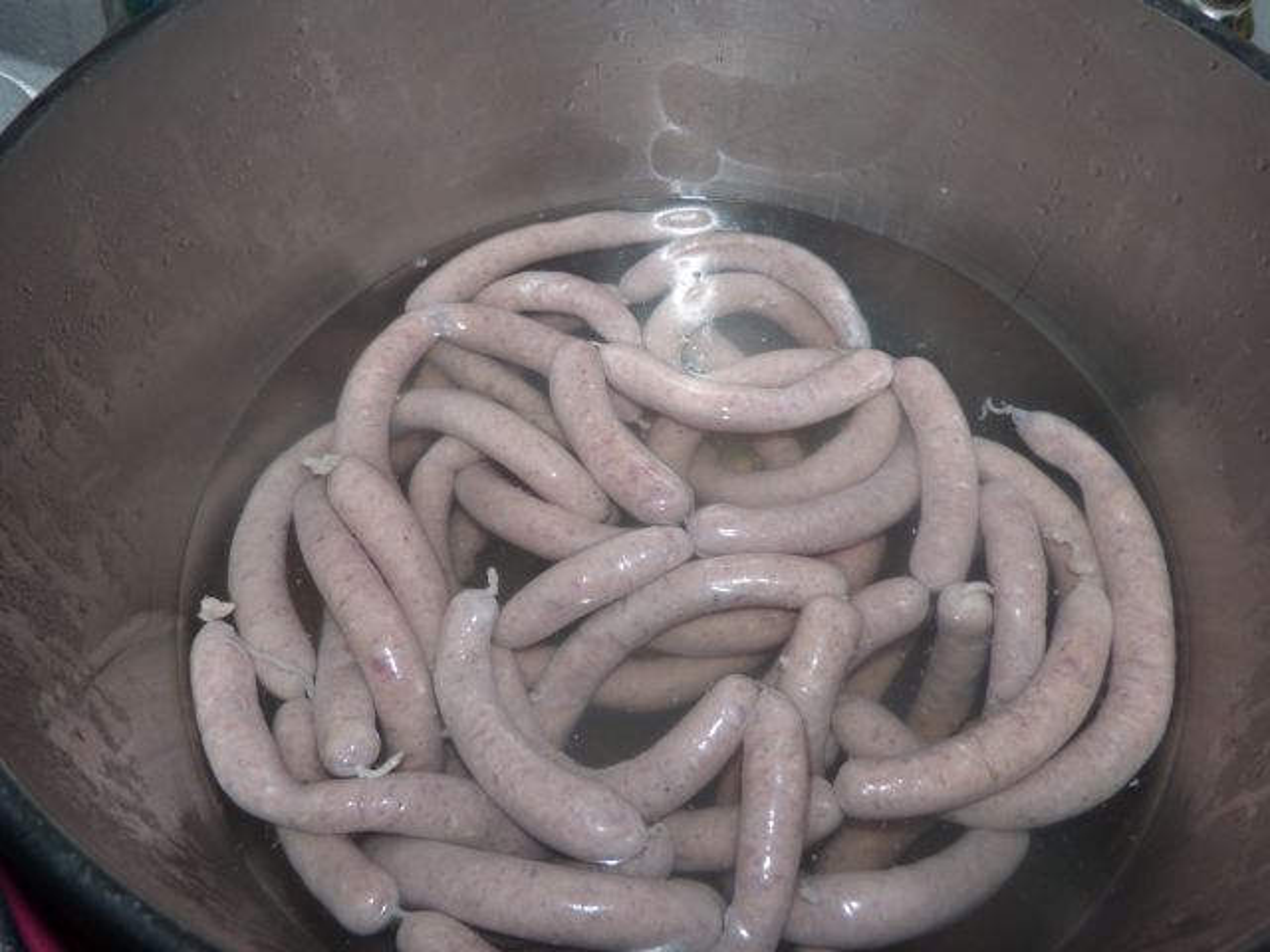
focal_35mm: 25
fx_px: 917
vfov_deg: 54.9
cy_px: 476
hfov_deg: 69.4
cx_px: 635
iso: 100
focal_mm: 4.5
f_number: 2.8
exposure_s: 1/60
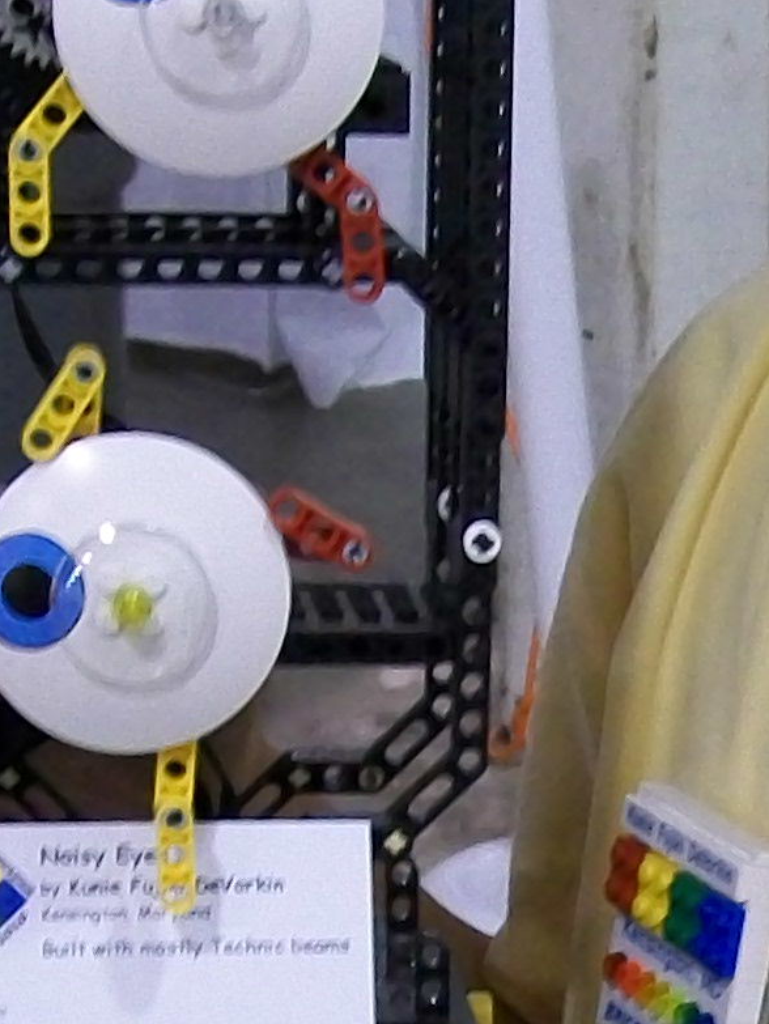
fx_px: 4439
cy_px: 919
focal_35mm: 150
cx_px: 908
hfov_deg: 9.8
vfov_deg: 13.1
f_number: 2.7
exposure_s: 1/20
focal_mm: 6
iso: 160
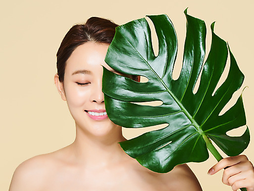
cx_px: 113
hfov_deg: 16.7
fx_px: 866
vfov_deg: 12.6
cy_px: 98
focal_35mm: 118
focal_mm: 105
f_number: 16
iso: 64
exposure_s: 1/125
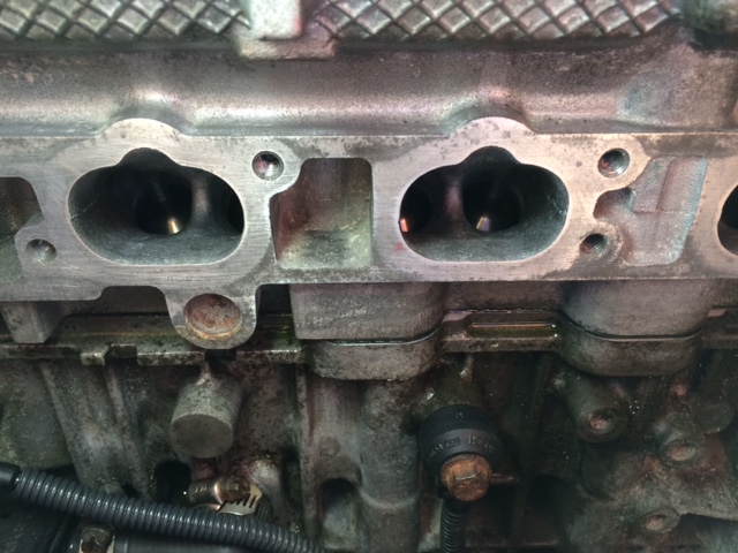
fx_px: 618
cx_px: 369
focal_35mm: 29
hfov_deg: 61.7
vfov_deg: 48.2
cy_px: 276
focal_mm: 4.15
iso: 50
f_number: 2.2
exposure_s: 1/30
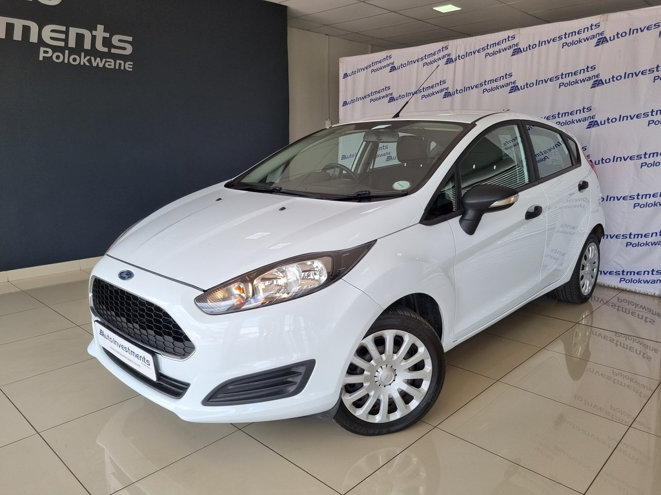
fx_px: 496
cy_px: 248
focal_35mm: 26
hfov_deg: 67.3
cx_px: 330
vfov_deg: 53.1
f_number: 1.8
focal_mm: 5.4
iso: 50
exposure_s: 1/362
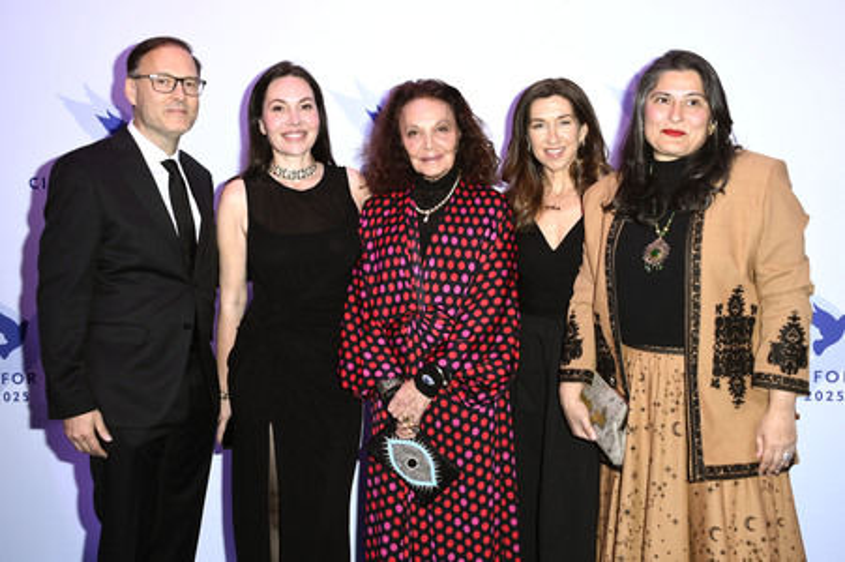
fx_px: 1032
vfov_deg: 30.5
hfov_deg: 44.5
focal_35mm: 44
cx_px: 422
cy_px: 281
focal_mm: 44
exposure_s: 1/250
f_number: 5.6
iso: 500
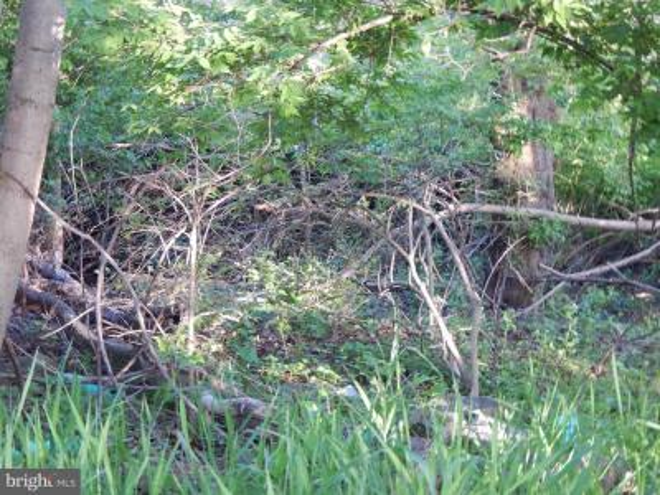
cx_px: 330
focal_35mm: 69
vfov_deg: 21.3
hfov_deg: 28.2
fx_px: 1316
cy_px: 248
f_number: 4.1
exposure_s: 1/30
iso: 200
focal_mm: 12.3
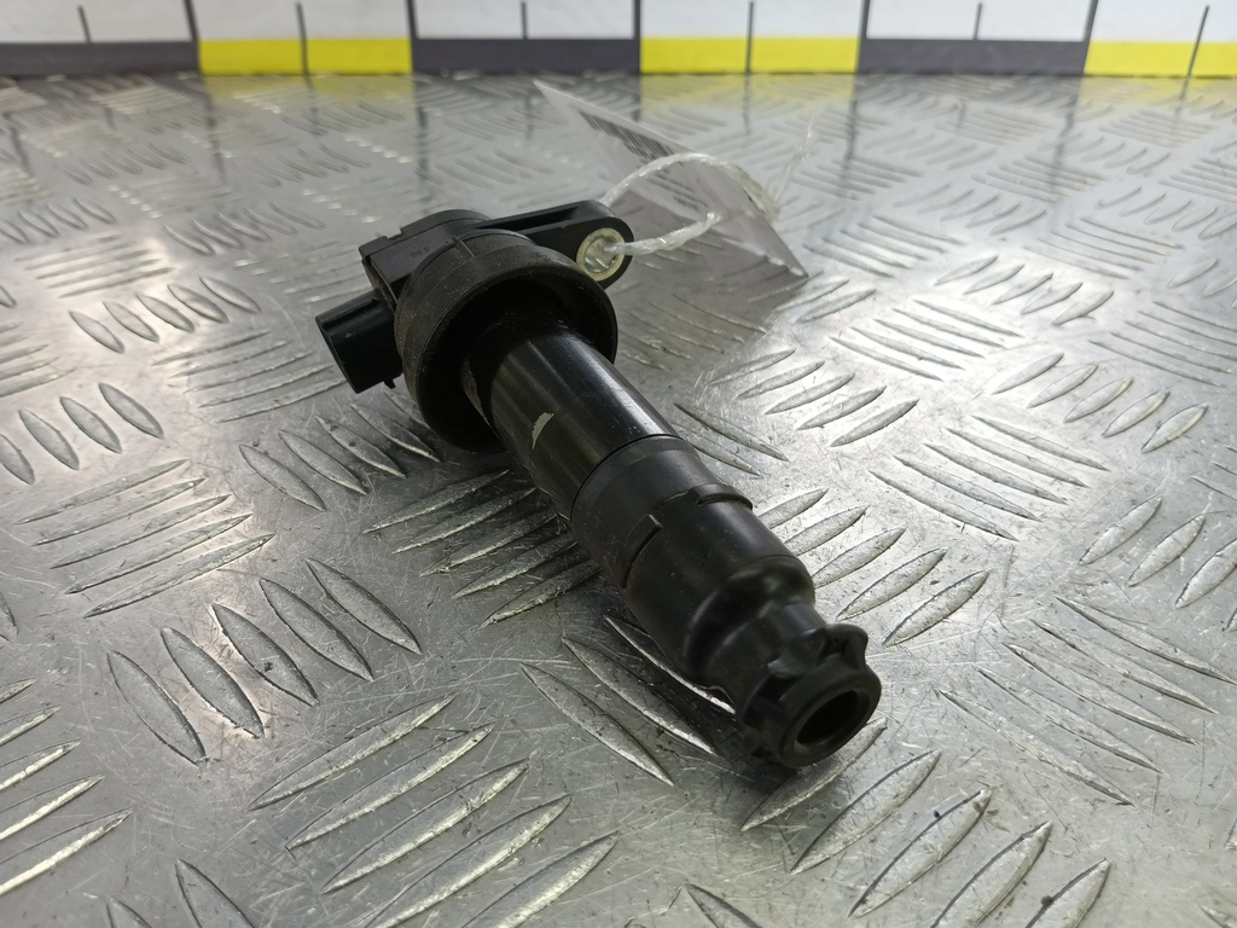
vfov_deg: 58.9
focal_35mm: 23
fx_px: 822
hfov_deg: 73.9
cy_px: 464
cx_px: 618
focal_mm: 4.11
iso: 142
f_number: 1.6
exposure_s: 1/100
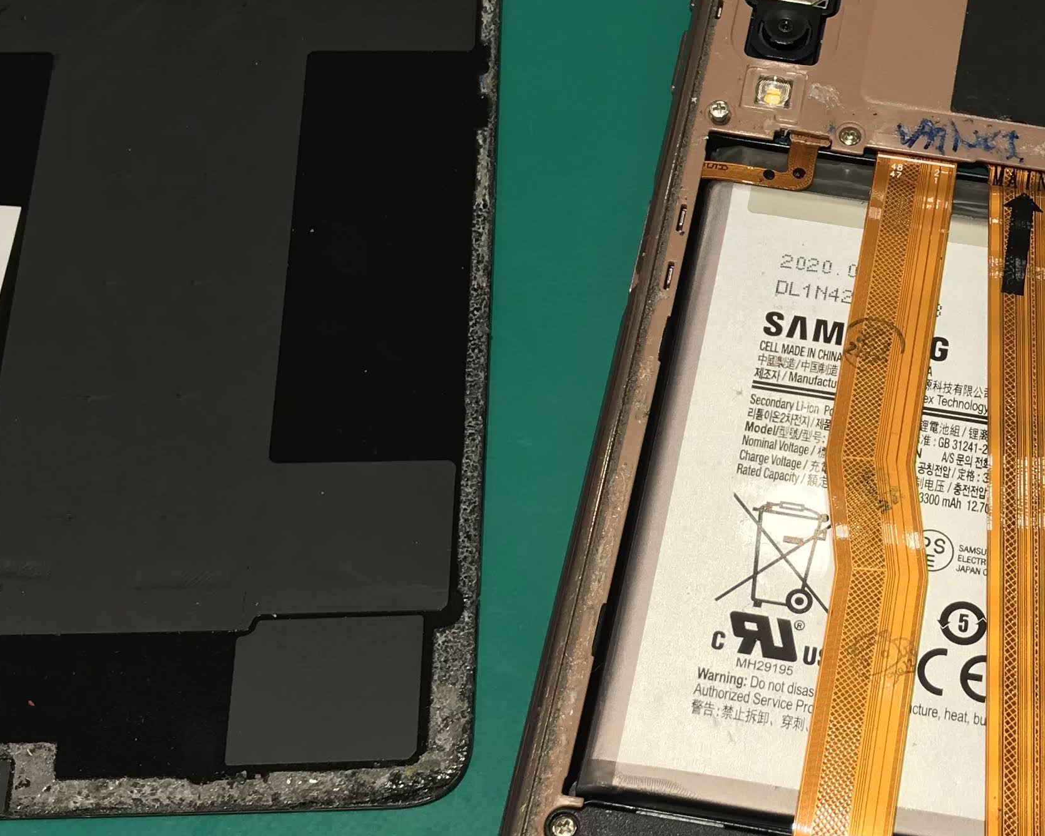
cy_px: 380
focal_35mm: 66
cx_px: 837
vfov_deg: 23.1
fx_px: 2041
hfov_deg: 28.1
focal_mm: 3.99
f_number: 1.8
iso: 20
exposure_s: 1/193
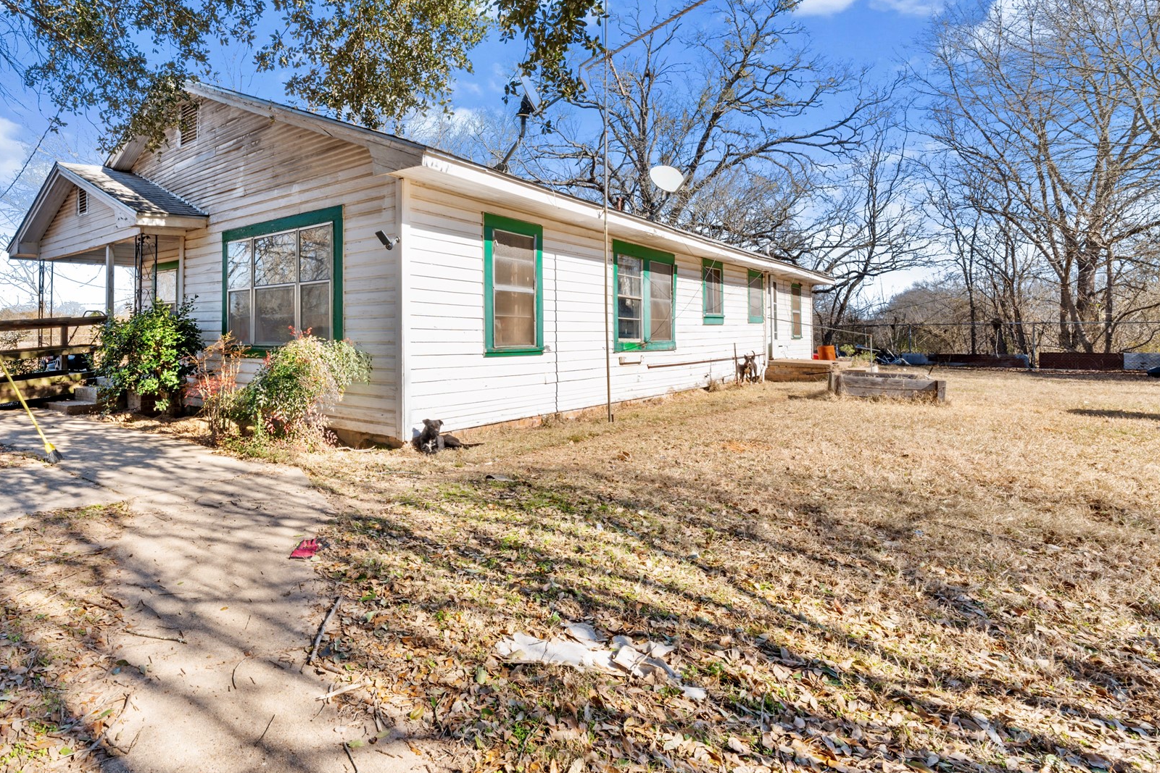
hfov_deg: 84.7
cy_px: 317
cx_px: 415
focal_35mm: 19
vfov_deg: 64.1
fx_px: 612
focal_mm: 14
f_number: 16
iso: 50
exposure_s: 1/6
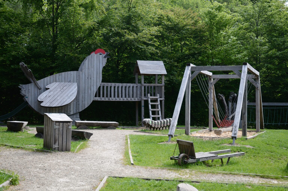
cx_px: 144
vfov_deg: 20.5
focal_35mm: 66
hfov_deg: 30.6
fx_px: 527
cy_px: 96
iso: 100
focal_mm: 44
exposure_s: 1/250
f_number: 4.5
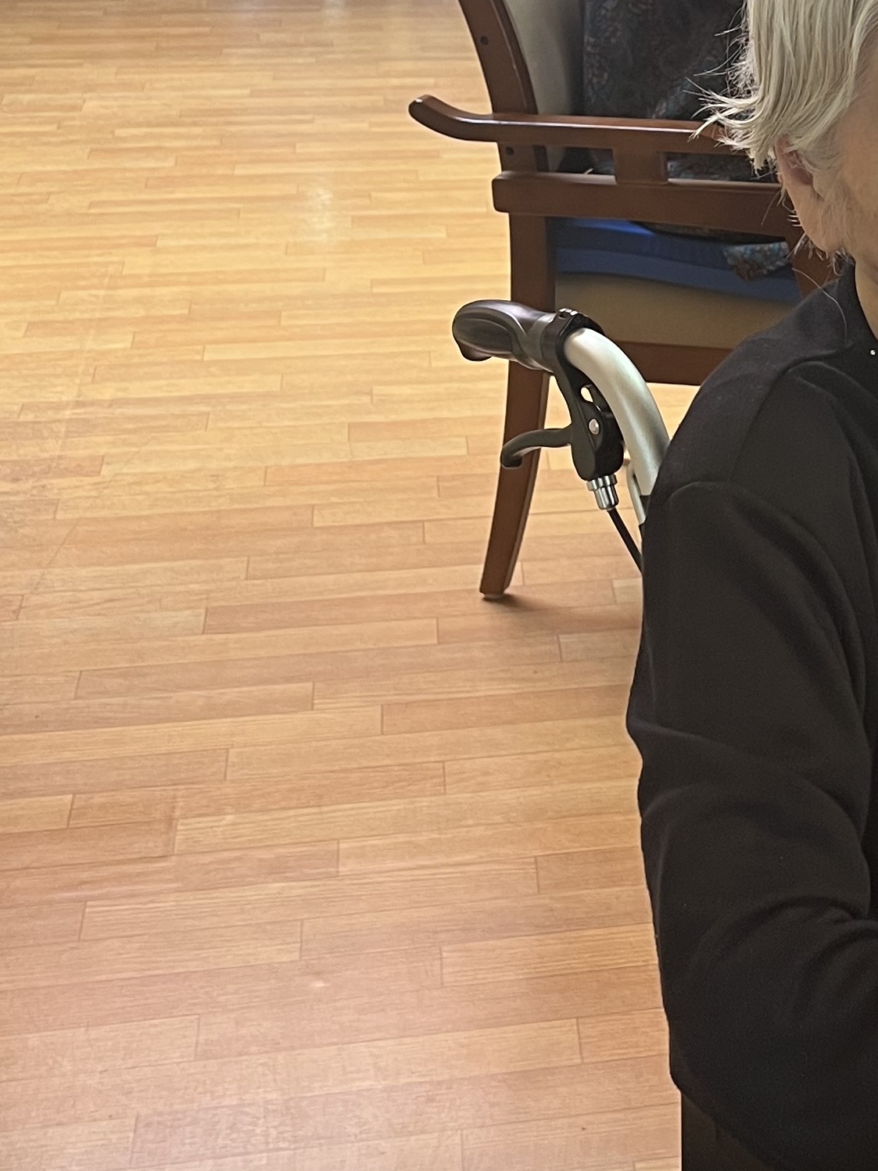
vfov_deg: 27.7
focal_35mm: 70
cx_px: 980
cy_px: 417
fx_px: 2368
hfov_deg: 20.0
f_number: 1.5
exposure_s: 1/50
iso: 125
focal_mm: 5.7
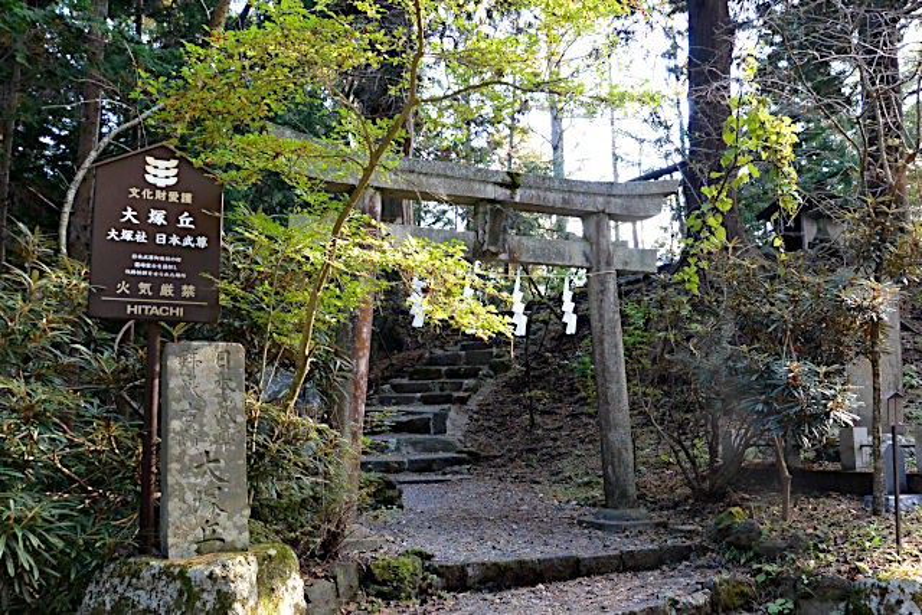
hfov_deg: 60.3
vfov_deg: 42.3
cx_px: 461
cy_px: 308
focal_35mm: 31
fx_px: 794
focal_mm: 11.5
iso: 800
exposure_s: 1/30
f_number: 4.2
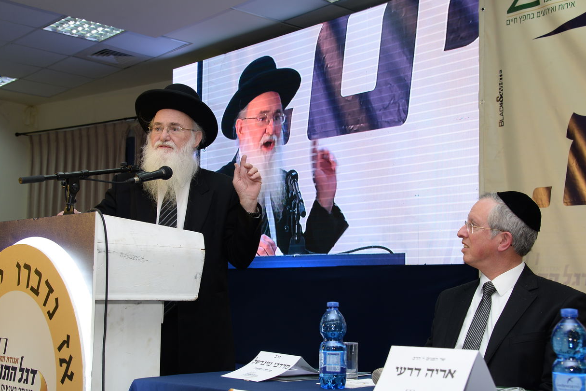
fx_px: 863
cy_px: 218
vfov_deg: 25.5
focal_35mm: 53
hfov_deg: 37.5
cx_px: 255
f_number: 5.6
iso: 500
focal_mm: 46
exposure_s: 1/60
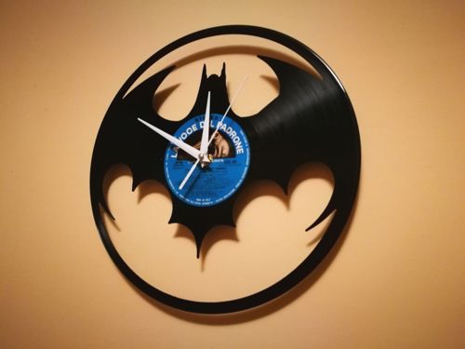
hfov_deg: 65.3
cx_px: 232
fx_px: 363
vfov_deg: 51.4
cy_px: 174
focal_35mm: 27
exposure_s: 1/16.7
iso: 640
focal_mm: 4.5
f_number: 2.2
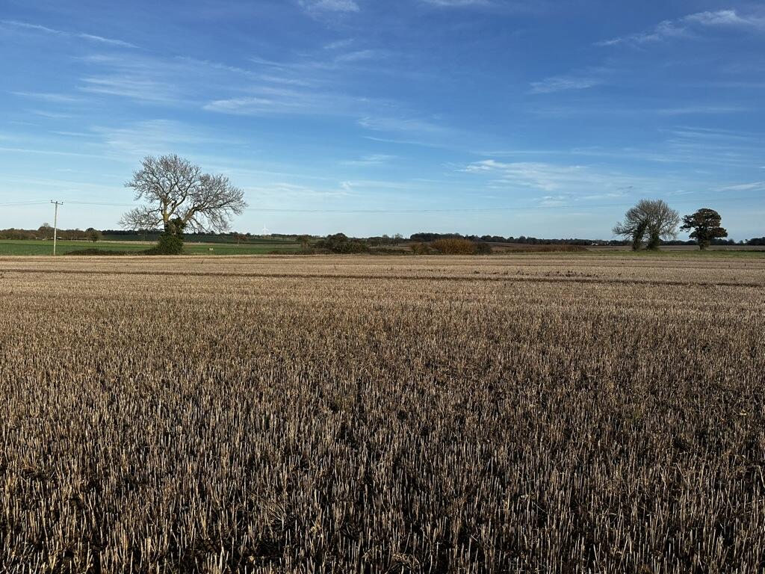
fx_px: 530
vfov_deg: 56.8
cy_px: 287
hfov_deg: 71.6
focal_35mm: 24
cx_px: 382
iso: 80
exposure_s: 1/4016
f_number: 1.78
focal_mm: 6.86
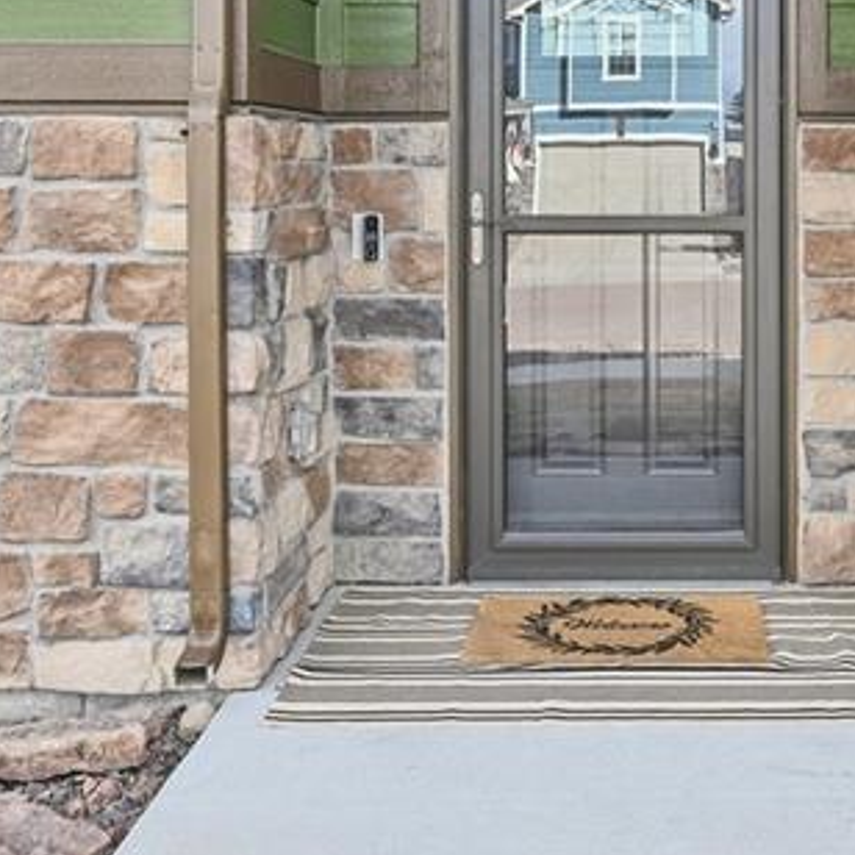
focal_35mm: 49
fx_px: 1381
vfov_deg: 33.3
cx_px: 655
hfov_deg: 33.6
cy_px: 158
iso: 140
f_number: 11
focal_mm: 17.5
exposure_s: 1/20
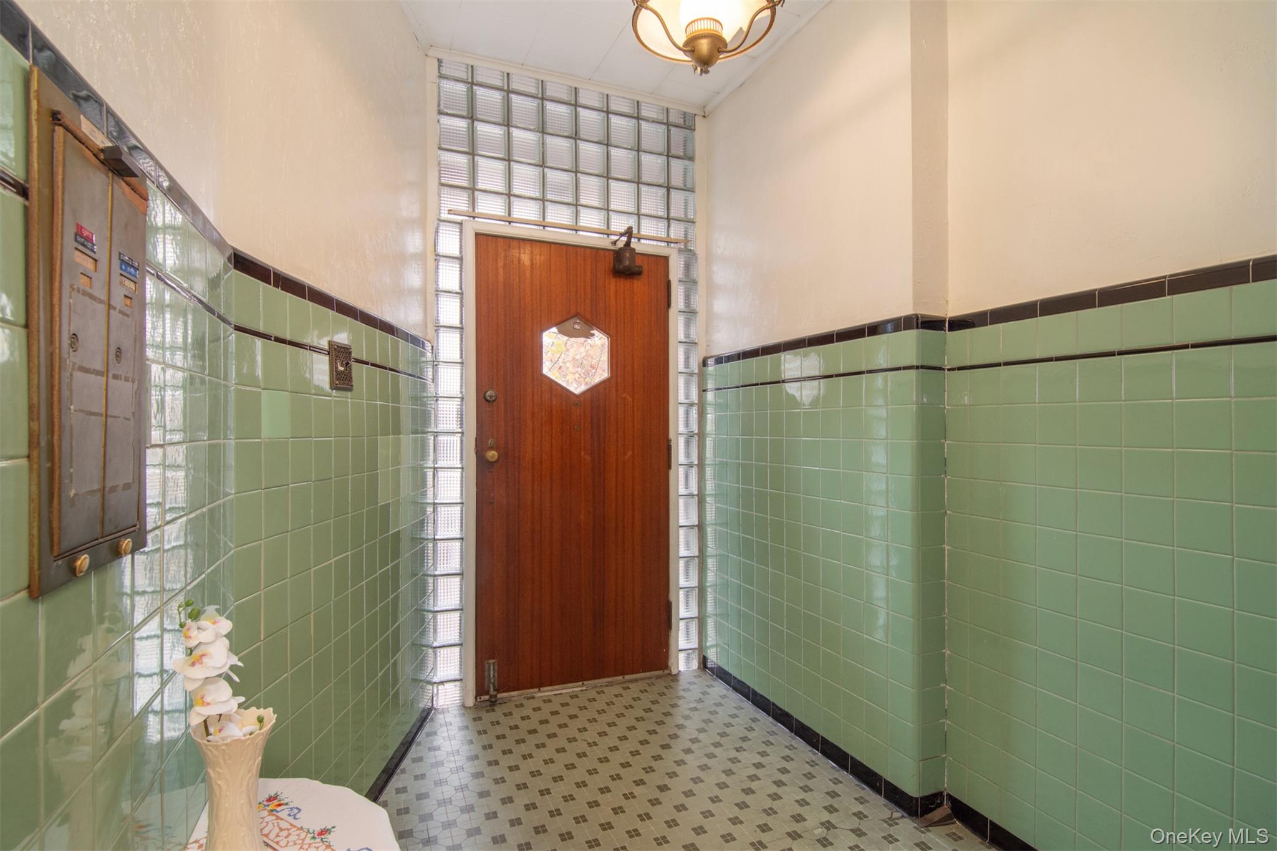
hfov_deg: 95.0
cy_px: 426
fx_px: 585
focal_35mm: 16
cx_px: 638
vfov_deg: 72.0
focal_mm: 11
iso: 640
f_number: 8
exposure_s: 1/25
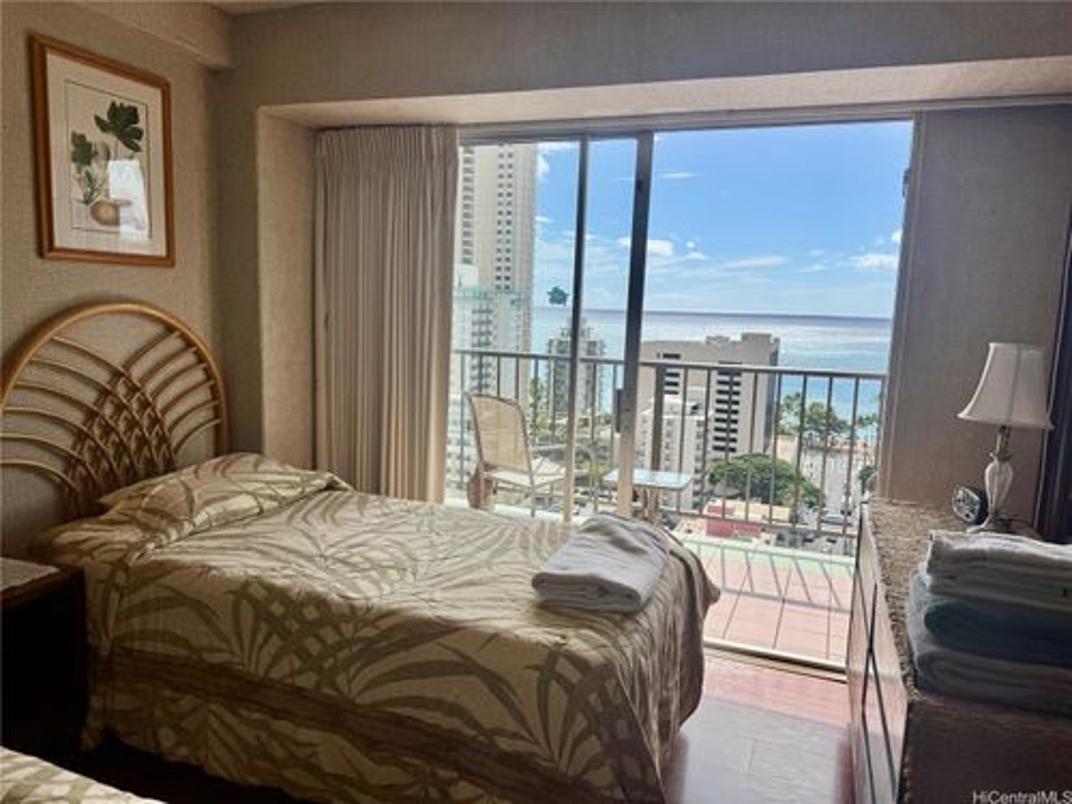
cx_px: 536
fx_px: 743
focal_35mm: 24
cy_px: 402
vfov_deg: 56.8
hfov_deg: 71.6
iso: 80
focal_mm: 6.76
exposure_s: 1/3597
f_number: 1.78
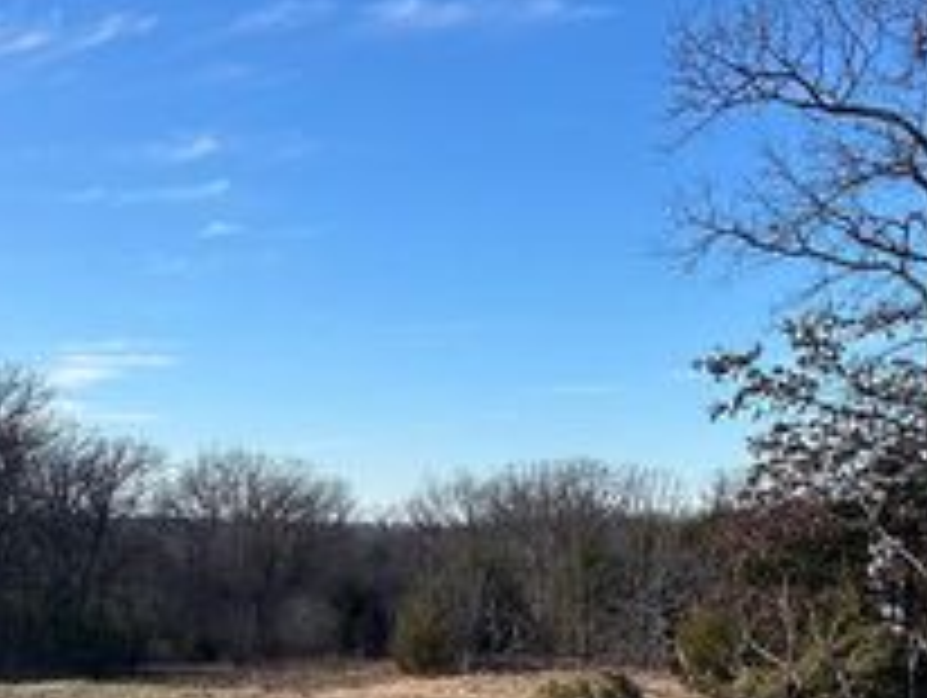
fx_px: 1689
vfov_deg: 22.8
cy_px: 619
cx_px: 382
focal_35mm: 63
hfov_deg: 30.6
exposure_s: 1/3460
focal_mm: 5.7
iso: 50
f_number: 1.5
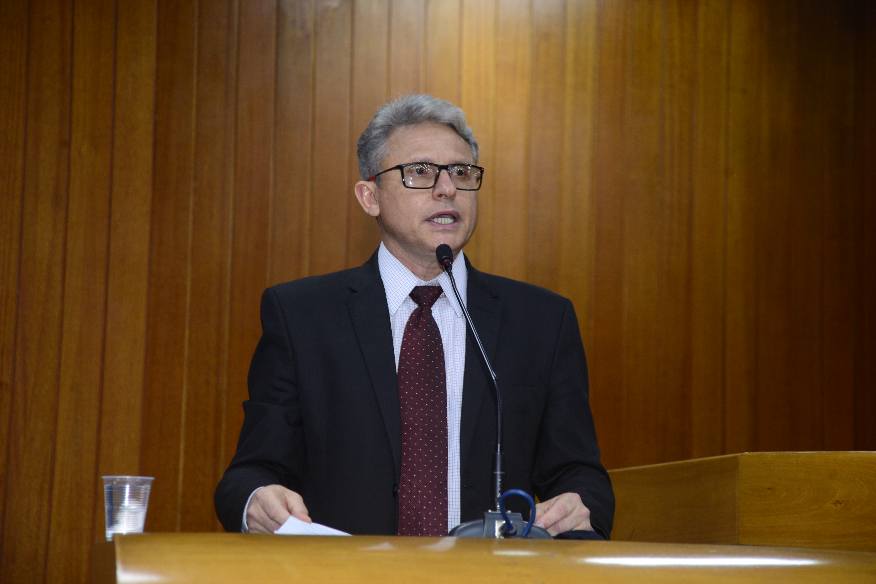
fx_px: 2312
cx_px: 438
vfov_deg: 14.4
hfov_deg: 21.5
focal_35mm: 95
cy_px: 292
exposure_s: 1/60
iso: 2000
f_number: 5.6
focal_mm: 95
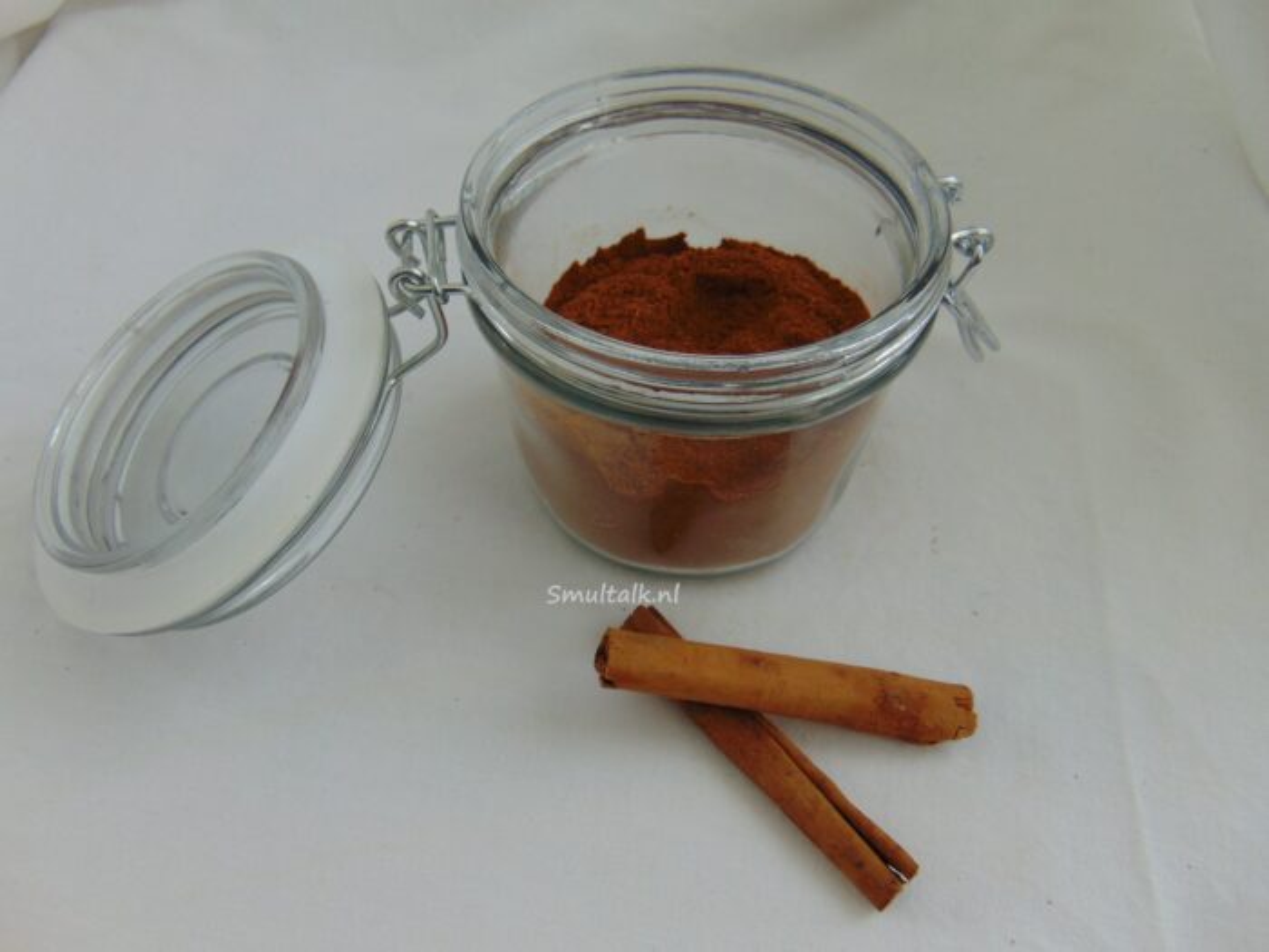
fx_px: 916
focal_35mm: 25
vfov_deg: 54.9
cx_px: 634
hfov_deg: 69.4
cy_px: 476
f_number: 3
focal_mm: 4.5
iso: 100
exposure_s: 1/30
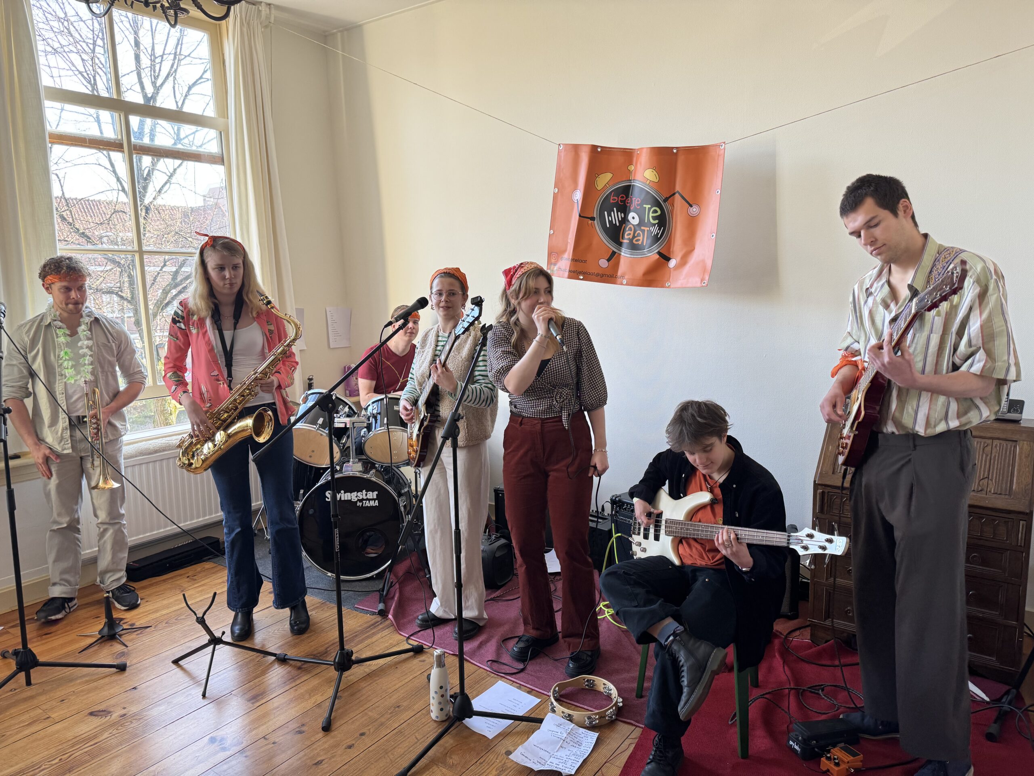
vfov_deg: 56.8
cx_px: 517
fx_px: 717
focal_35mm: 24
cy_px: 388
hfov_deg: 71.6
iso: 125
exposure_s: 1/121
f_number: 1.78
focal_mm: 6.76
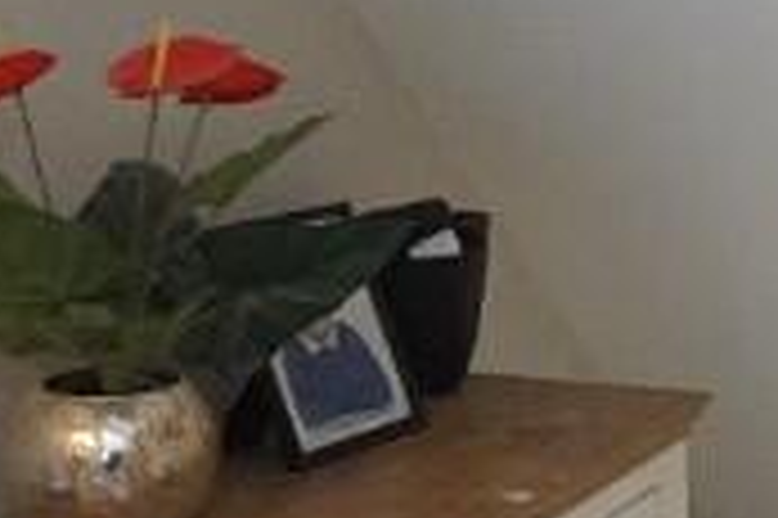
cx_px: 899
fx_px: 1922
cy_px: 471
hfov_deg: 21.5
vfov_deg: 15.2
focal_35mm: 89
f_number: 3.5
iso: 3200
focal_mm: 10
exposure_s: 1/80
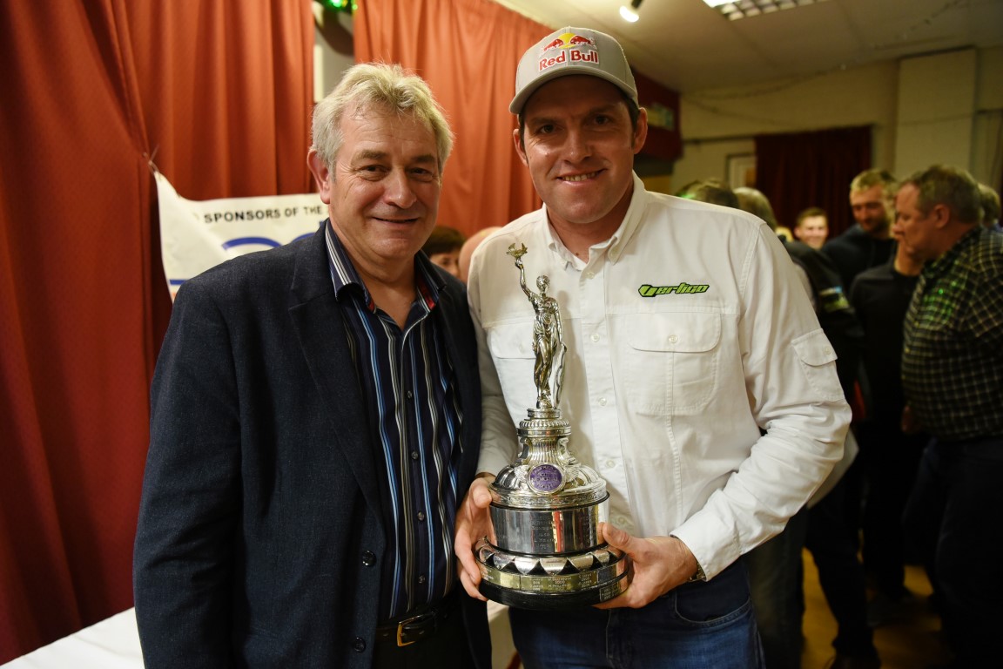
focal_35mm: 24
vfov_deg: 53.1
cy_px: 334
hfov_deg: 73.7
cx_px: 502
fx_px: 669
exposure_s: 1/100
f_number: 2.8
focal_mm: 24
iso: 2000
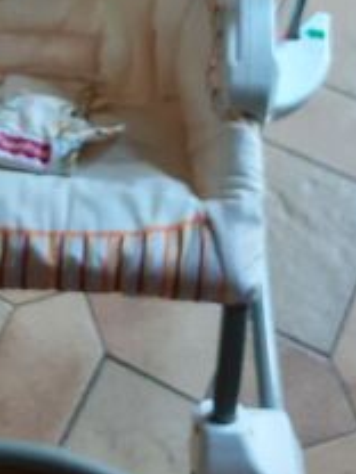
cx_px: 71
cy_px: 11
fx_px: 1097
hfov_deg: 18.3
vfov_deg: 23.5
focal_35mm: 80
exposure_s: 1/50
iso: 200
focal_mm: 3.92
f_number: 1.7
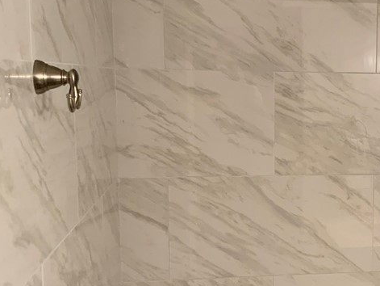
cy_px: 171
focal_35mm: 63
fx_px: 692
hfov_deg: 29.4
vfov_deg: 23.3
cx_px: 344
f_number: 1.8
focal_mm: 3
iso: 80
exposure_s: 1/60
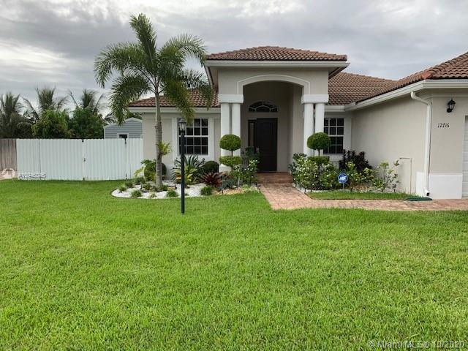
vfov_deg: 53.1
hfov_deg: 67.3
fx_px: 352
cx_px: 234
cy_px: 176
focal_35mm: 26
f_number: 1.8
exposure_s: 1/275
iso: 25
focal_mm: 4.25
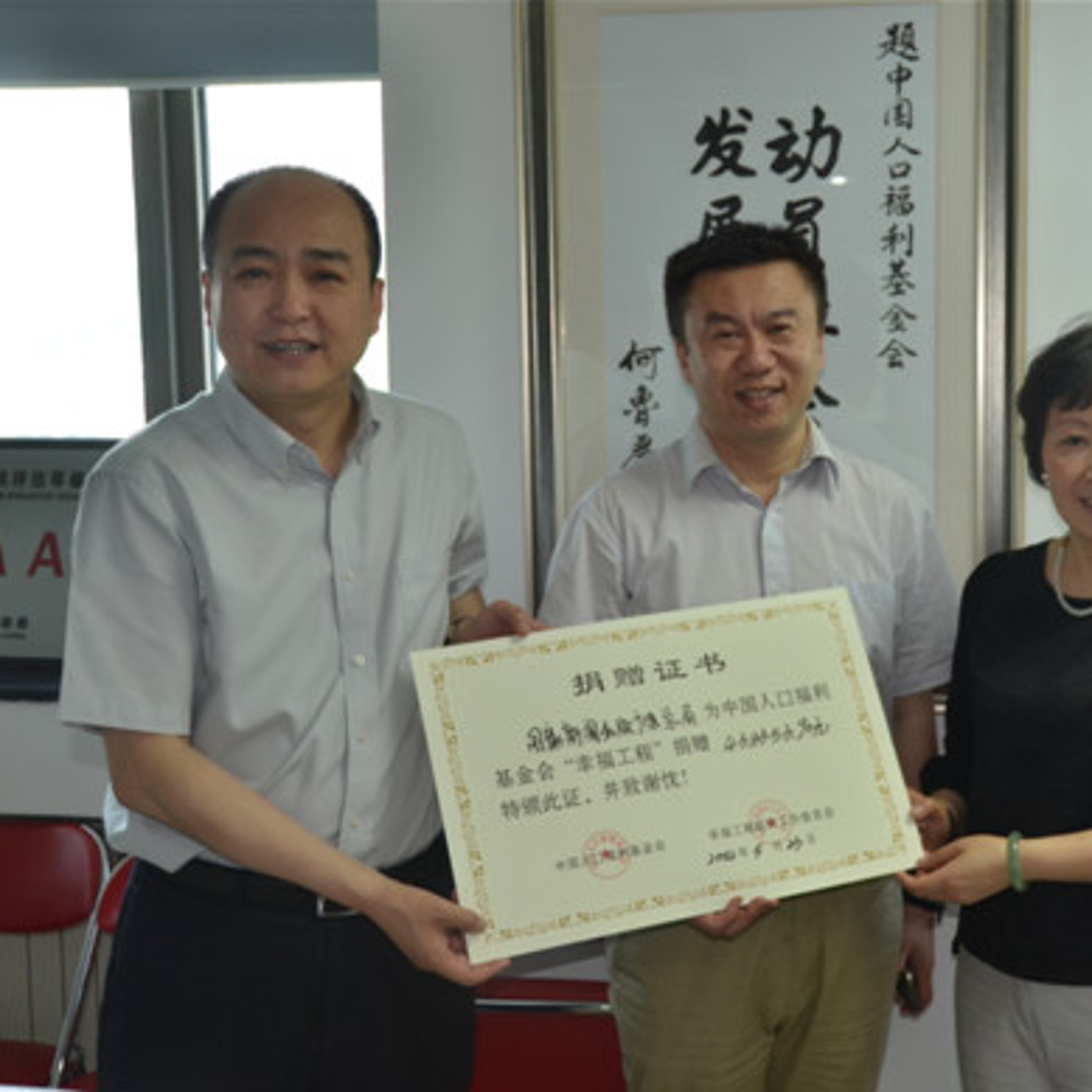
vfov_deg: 33.4
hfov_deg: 32.8
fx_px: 1820
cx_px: 814
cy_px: 554
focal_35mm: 51
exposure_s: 1/60
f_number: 3.8
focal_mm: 26
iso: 400
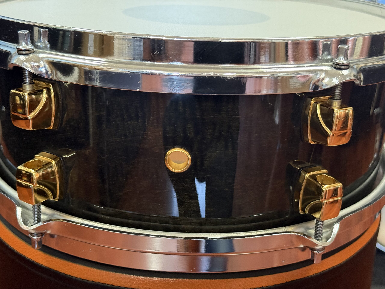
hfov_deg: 39.7
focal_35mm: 48
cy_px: 144
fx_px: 534
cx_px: 192
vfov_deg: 30.3
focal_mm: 6.76
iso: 400
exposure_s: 1/40
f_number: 1.78
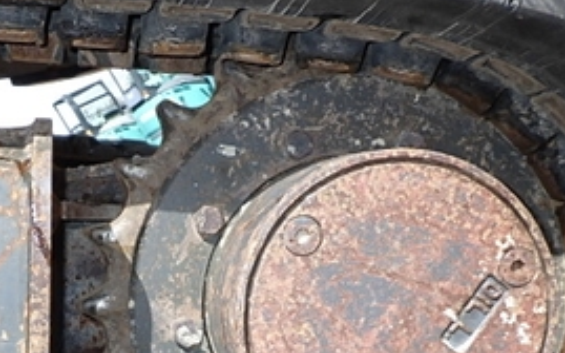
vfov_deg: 23.7
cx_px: 116
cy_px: 319
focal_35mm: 53
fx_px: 816
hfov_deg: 36.9
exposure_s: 1/500
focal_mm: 5
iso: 125
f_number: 4.2
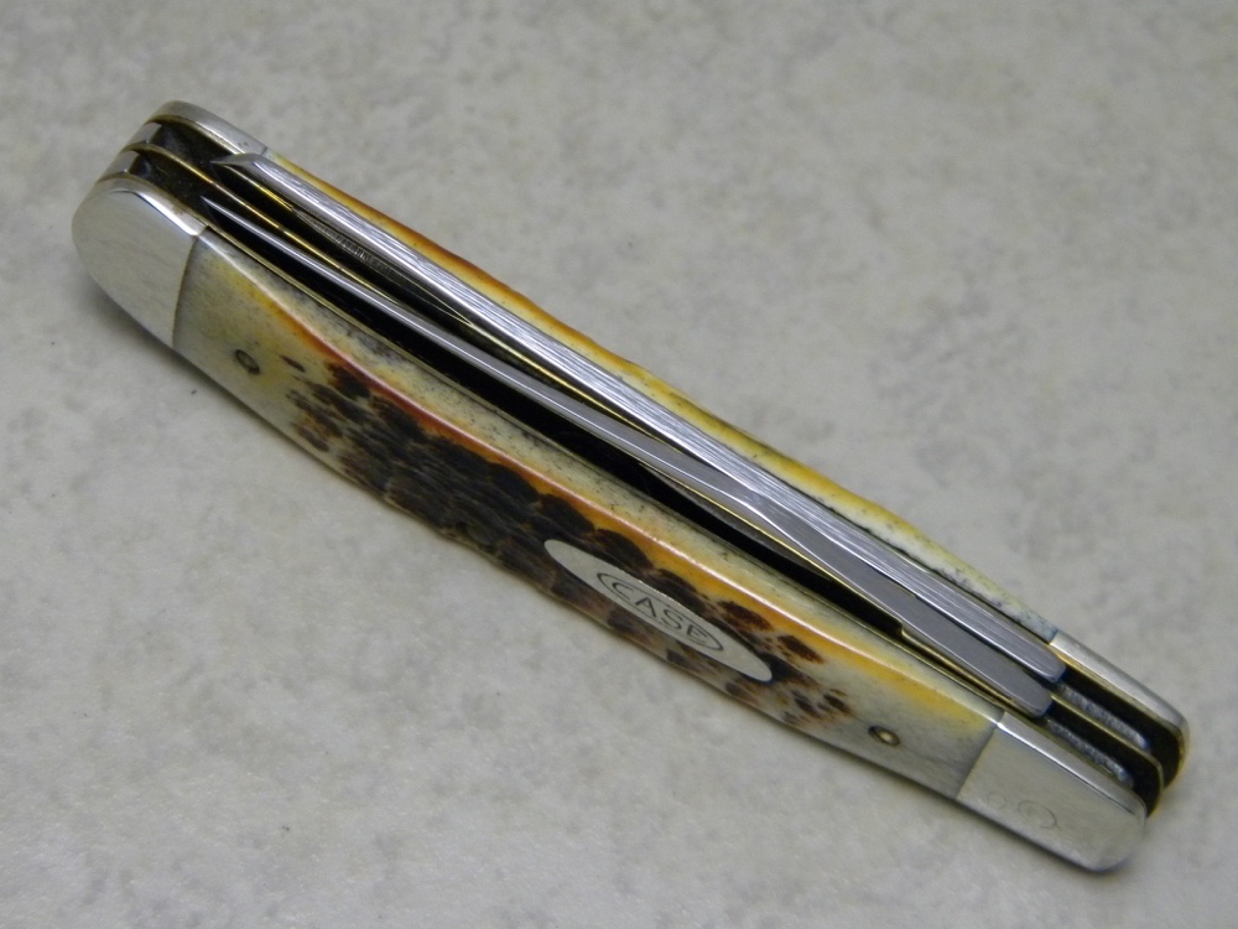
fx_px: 3755
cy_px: 464
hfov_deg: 18.7
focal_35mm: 105
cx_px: 619
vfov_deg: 14.1
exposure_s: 1/28.4
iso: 400
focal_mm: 19
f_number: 4.7
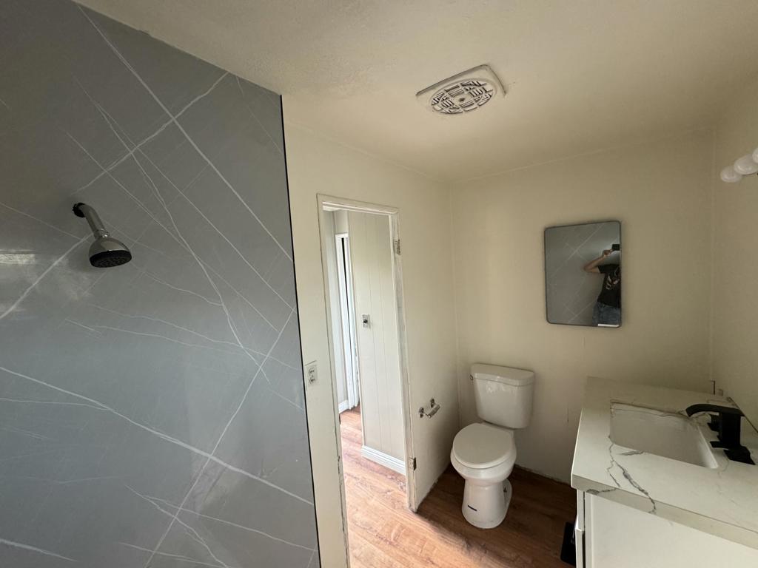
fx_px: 307
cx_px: 379
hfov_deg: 102.1
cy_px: 284
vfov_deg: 85.7
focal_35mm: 14
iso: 320
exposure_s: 1/83
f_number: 2.2
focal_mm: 2.22
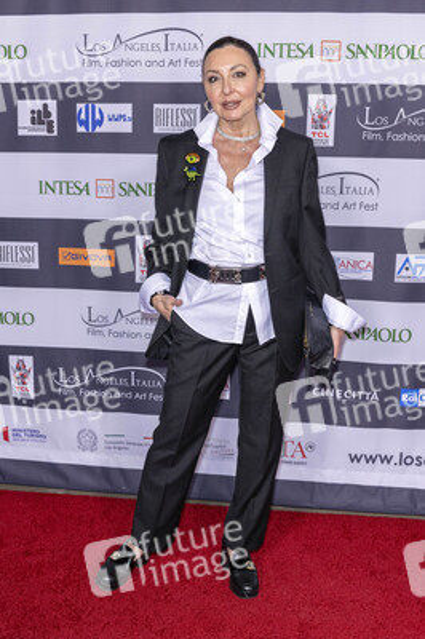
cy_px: 320
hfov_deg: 35.9
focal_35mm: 37
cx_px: 212
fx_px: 656
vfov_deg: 51.9
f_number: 5.6
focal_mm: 37
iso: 800
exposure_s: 1/200
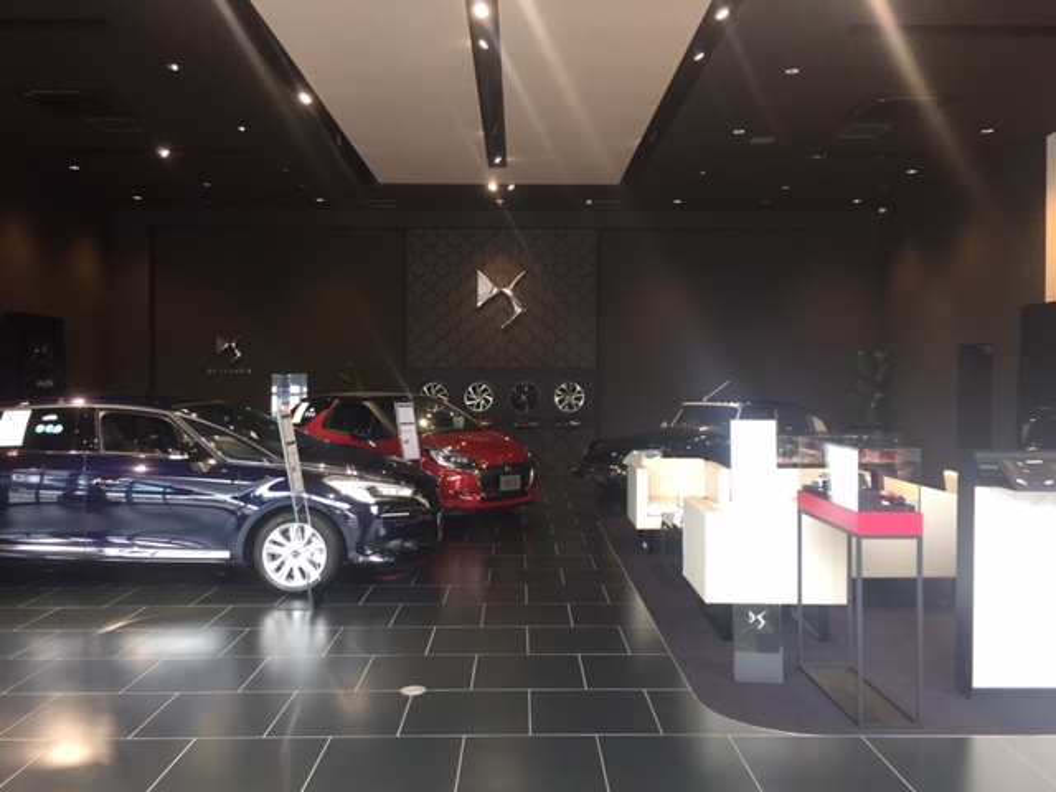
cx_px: 528
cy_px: 396
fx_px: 885
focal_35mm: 29
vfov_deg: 48.2
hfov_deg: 61.7
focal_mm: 4.15
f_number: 2.2
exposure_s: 1/30
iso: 50
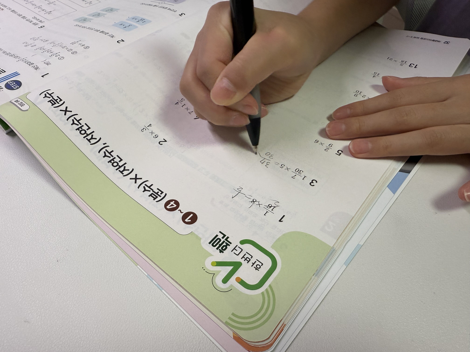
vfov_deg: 56.8
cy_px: 176
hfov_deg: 71.6
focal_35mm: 24
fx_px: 326
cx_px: 235
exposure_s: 1/120
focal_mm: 2.22
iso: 125
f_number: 2.2
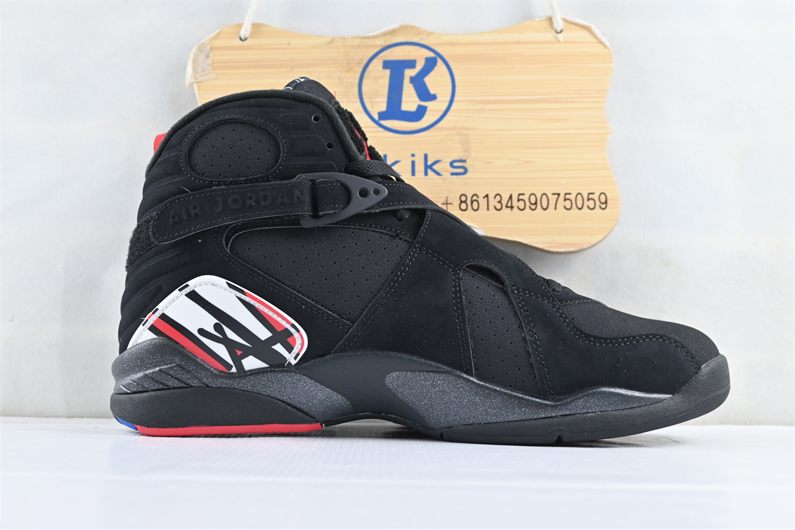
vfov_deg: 32.4
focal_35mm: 41
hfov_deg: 47.2
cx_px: 398
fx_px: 911
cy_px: 265
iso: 220
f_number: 4.5
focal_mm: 27.5
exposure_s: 1/50
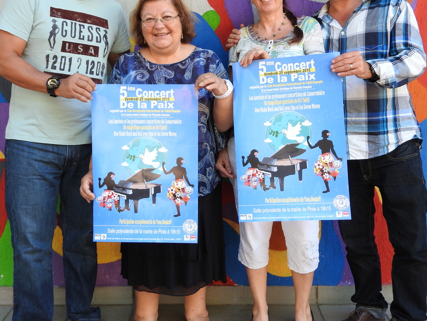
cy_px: 125
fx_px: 518
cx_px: 197
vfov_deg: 34.2
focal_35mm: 42
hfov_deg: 44.8
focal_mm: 5.4
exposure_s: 1/40
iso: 100
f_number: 3.5
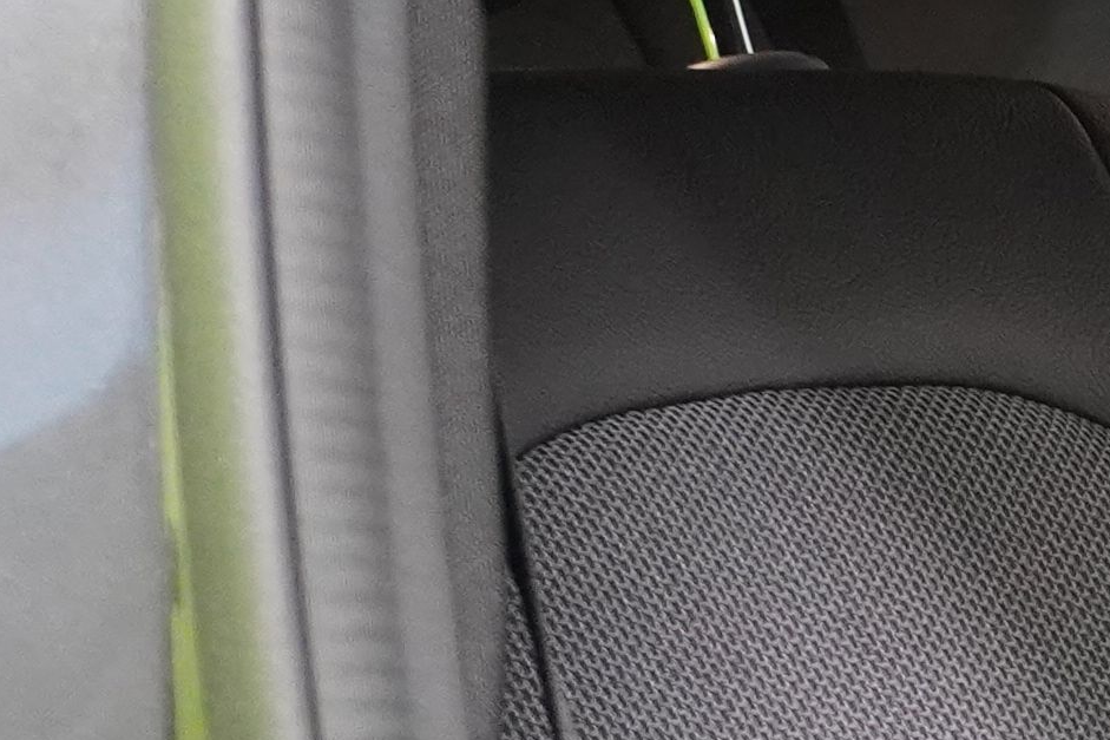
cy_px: 1226
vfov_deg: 8.7
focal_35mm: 153
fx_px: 4716
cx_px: 2458
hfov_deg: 11.6
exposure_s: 1/30
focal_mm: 16
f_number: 3.5
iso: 1600
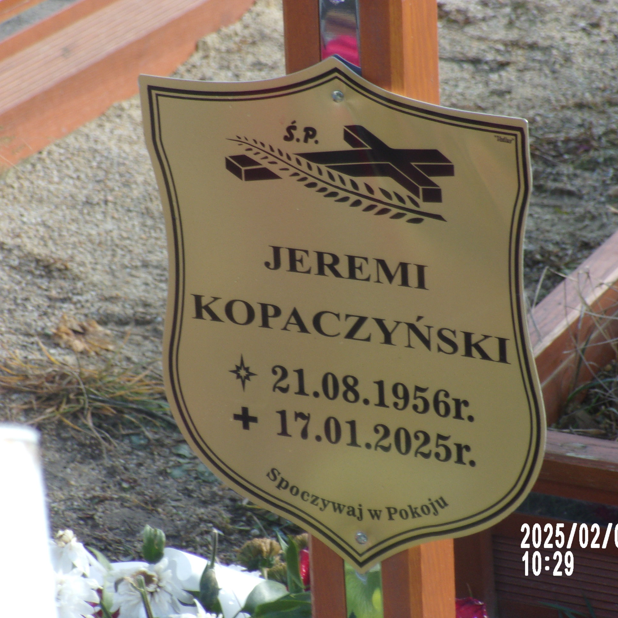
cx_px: 342
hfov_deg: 10.4
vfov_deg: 10.4
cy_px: 308
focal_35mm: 168
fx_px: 3393
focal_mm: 25.5
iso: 80
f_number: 6.3
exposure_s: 1/75
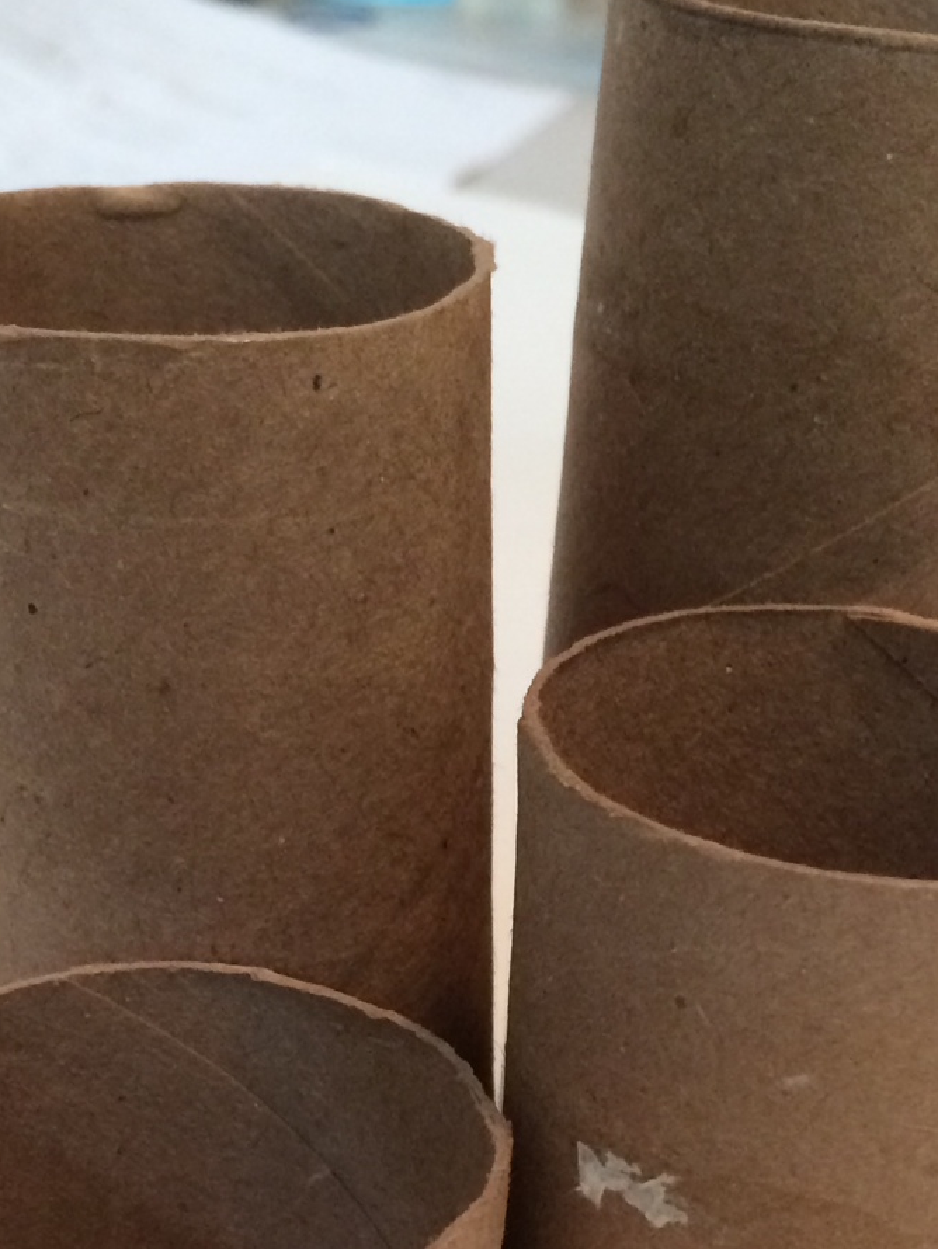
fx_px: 2492
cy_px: 1106
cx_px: 513
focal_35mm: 69
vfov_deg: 27.2
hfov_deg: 21.3
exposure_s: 1/30
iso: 250
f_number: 2.2
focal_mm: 4.12
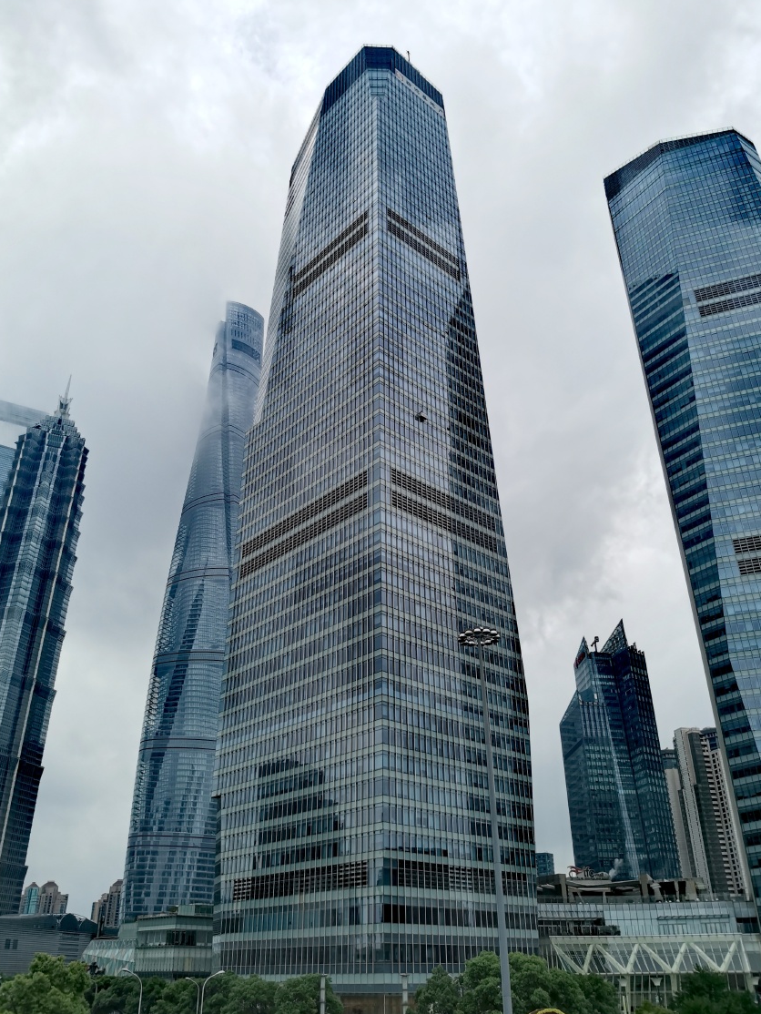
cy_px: 500
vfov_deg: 63.4
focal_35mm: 28
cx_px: 378
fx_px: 820
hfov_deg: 49.8
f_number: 1.4
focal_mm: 4.66
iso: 50
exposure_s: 1/5025
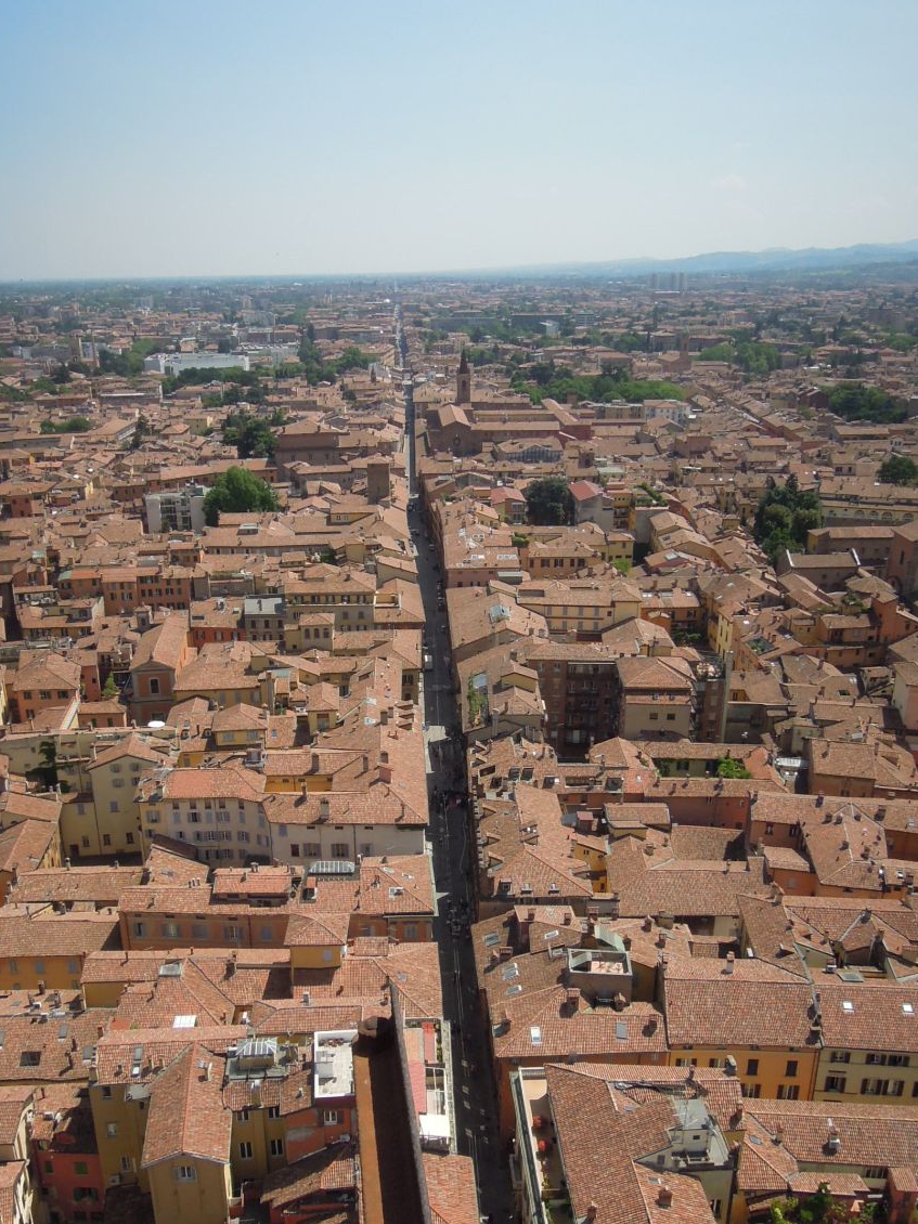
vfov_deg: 61.6
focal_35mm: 29
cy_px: 661
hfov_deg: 48.2
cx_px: 428
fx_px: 1026
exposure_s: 1/1600
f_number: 4
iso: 160
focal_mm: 4.3
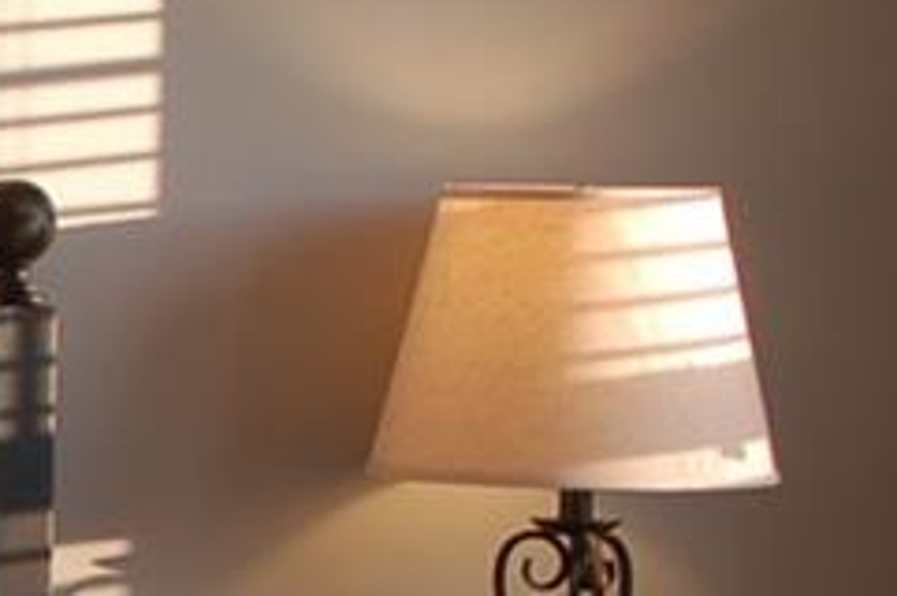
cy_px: 611
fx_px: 5076
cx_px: -707
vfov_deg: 6.7
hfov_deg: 9.6
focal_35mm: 204
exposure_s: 1/125
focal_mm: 32
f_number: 5.6
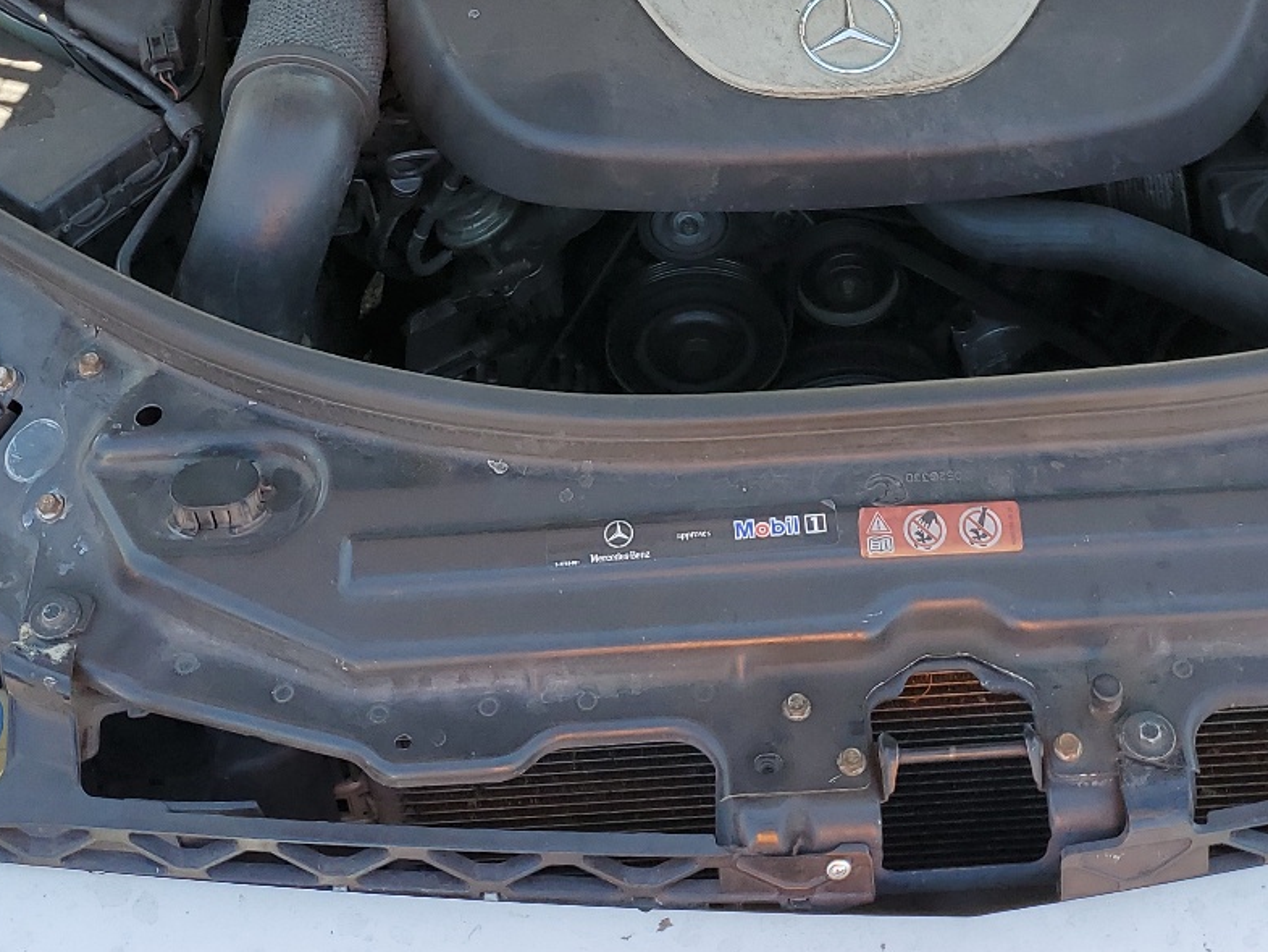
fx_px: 1942
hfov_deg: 35.9
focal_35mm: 53
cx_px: 804
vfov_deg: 26.8
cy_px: 142
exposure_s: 1/323
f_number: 1.5
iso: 50
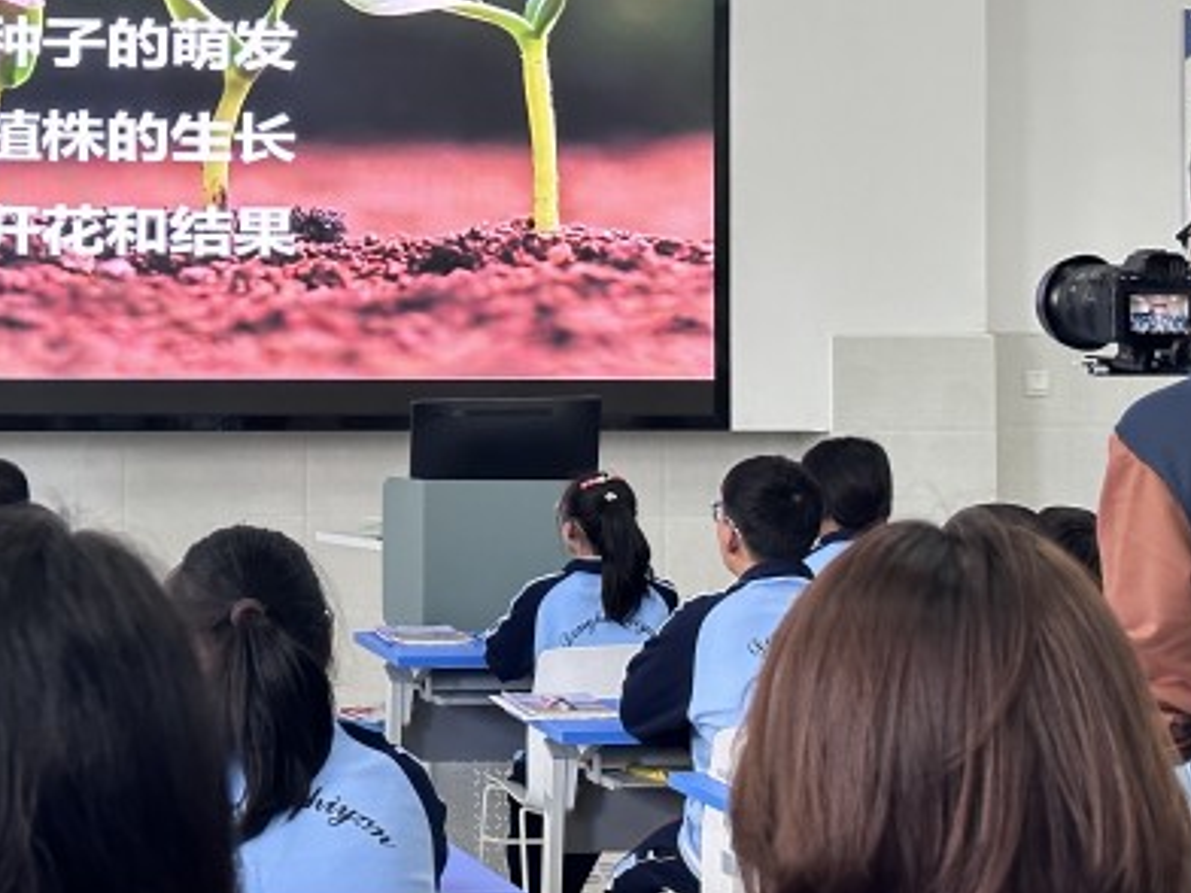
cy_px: 131
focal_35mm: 98
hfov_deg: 19.5
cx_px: 18
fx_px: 3372
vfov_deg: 15.0
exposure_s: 1/60
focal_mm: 6.86
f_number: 1.78
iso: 250
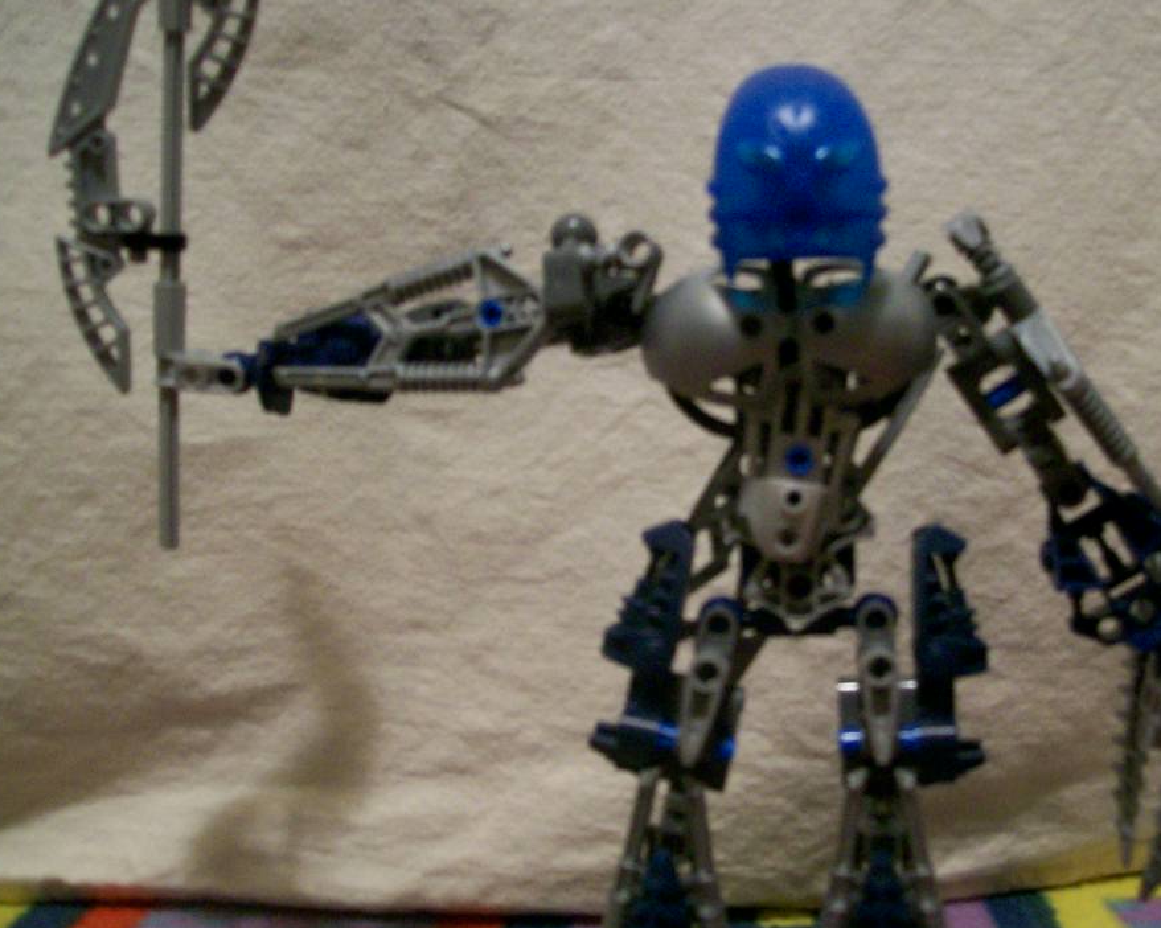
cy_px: 455
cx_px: 659
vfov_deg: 36.5
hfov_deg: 44.7
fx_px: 1408
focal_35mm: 41
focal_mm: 6
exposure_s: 1/8
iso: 160
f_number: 2.7
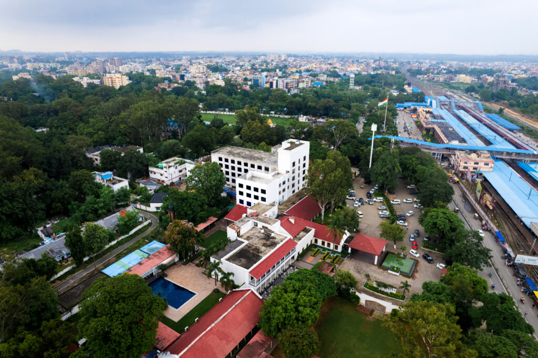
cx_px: 269
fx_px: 329
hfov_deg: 78.6
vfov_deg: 57.2
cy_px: 179
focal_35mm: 22
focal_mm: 8.38
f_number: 2.8
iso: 100
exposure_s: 1/160
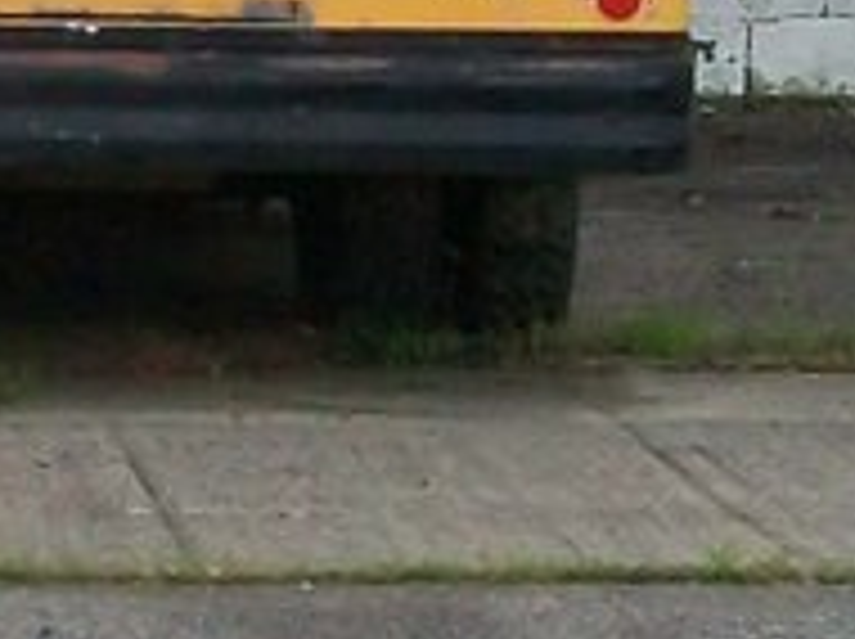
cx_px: 47
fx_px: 6685
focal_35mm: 271
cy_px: -214
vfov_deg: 5.4
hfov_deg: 7.3
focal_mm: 5.7
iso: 80
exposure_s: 1/250
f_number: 2.8
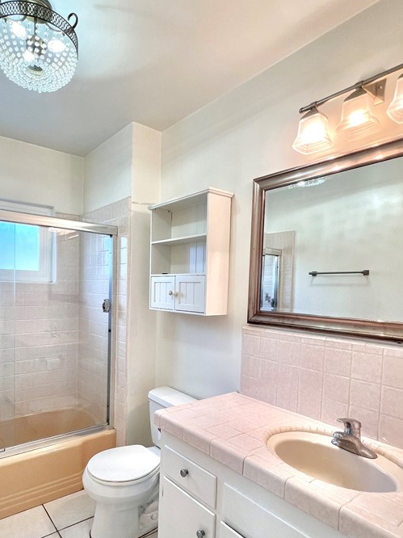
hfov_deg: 64.9
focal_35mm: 20
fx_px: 311
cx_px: 149
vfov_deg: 81.2
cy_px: 309
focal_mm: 1.57
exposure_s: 1/120
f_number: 1.8
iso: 200
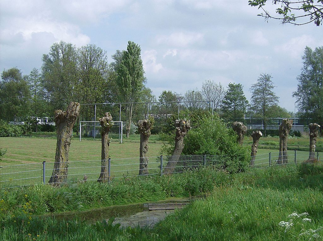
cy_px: 120
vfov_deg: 26.0
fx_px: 521
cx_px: 162
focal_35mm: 56
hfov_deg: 34.4
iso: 100
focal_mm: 9.3
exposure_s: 1/629
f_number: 5.6
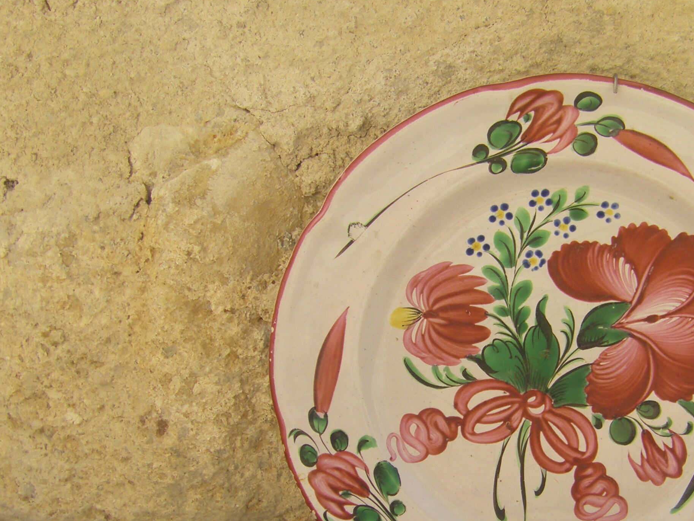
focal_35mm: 68
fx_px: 1363
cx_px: 517
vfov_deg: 21.5
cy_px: 363
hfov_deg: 28.2
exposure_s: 1/125
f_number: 7
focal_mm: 6.3
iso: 64
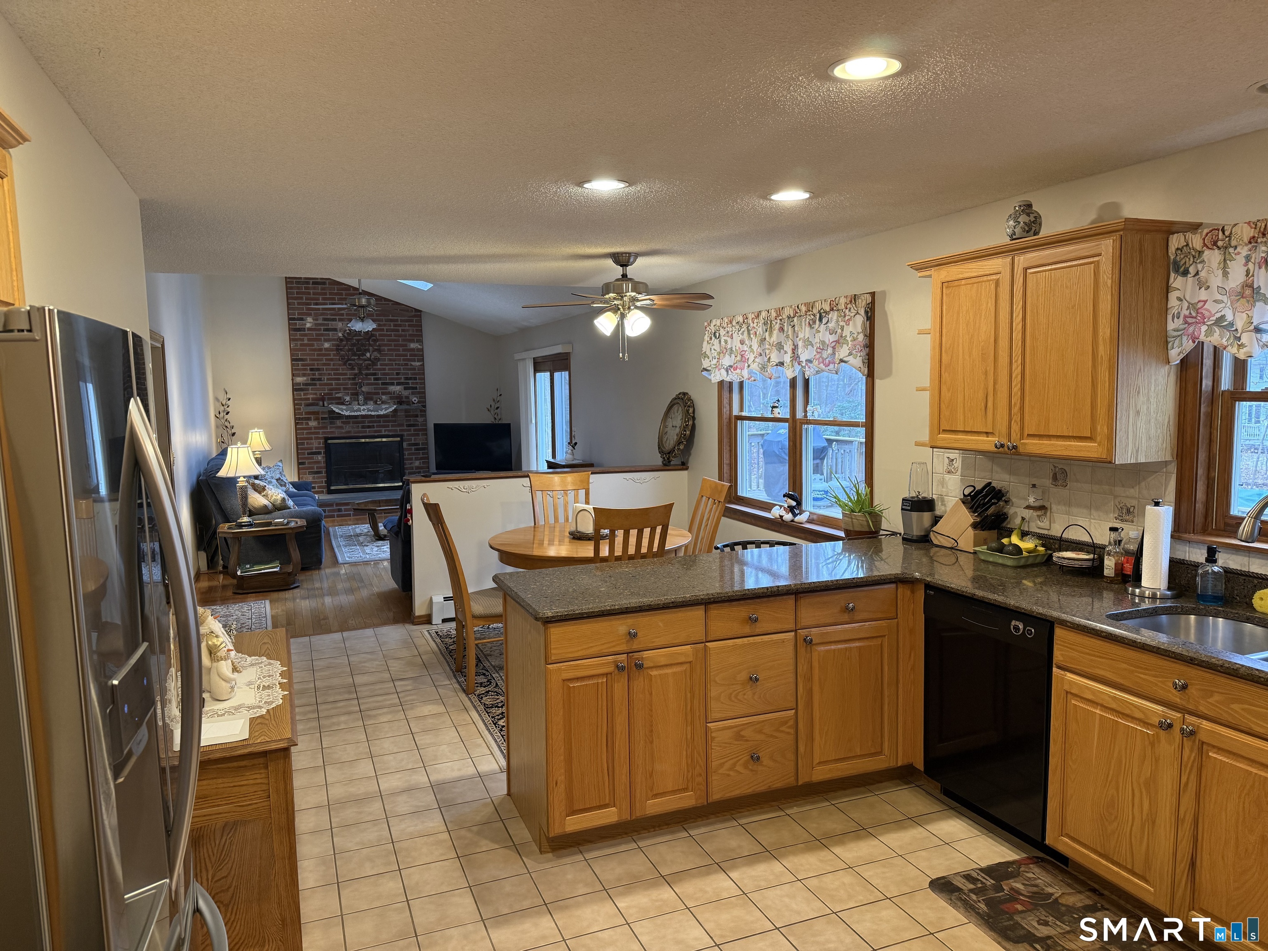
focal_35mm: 24
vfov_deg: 56.8
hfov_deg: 71.6
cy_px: 476
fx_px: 879
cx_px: 634
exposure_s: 1/60
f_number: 1.78
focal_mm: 6.76
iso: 200
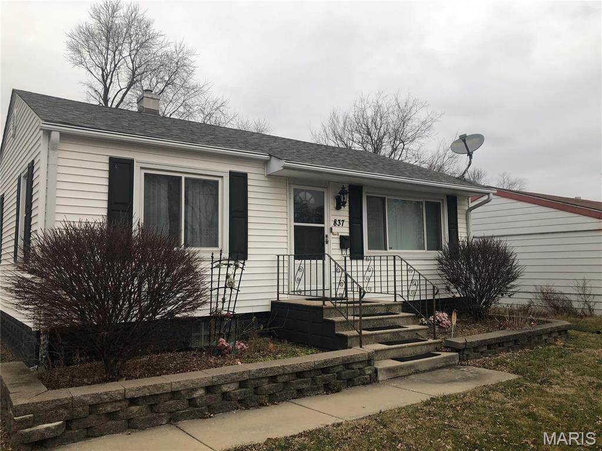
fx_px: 487
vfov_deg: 49.7
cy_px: 226
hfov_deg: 63.4
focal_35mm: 28
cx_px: 301
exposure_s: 1/120
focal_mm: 3.99
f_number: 1.8
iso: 20
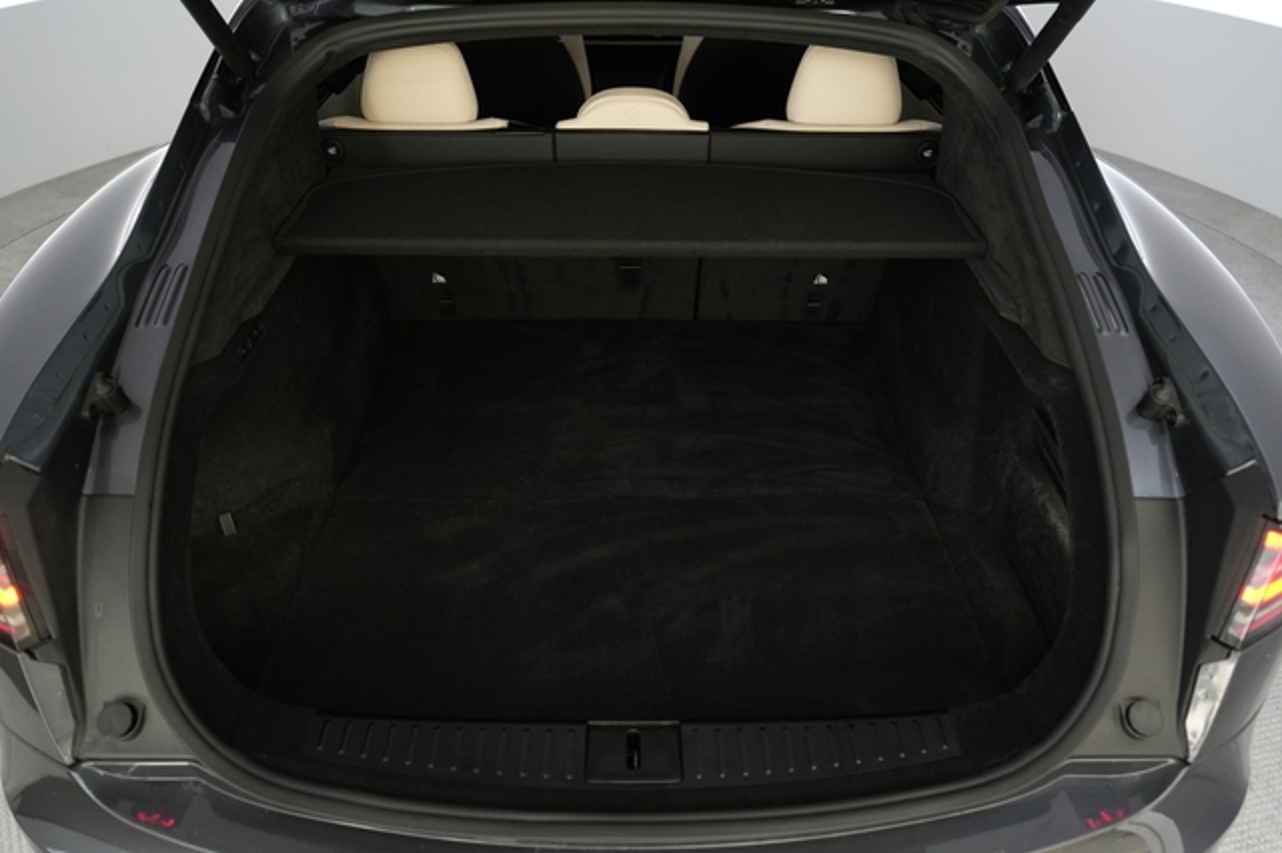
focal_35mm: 27
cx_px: 641
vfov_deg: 47.9
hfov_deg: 67.4
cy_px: 426
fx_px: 961
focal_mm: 27
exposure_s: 1/160
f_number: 2.8
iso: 2500
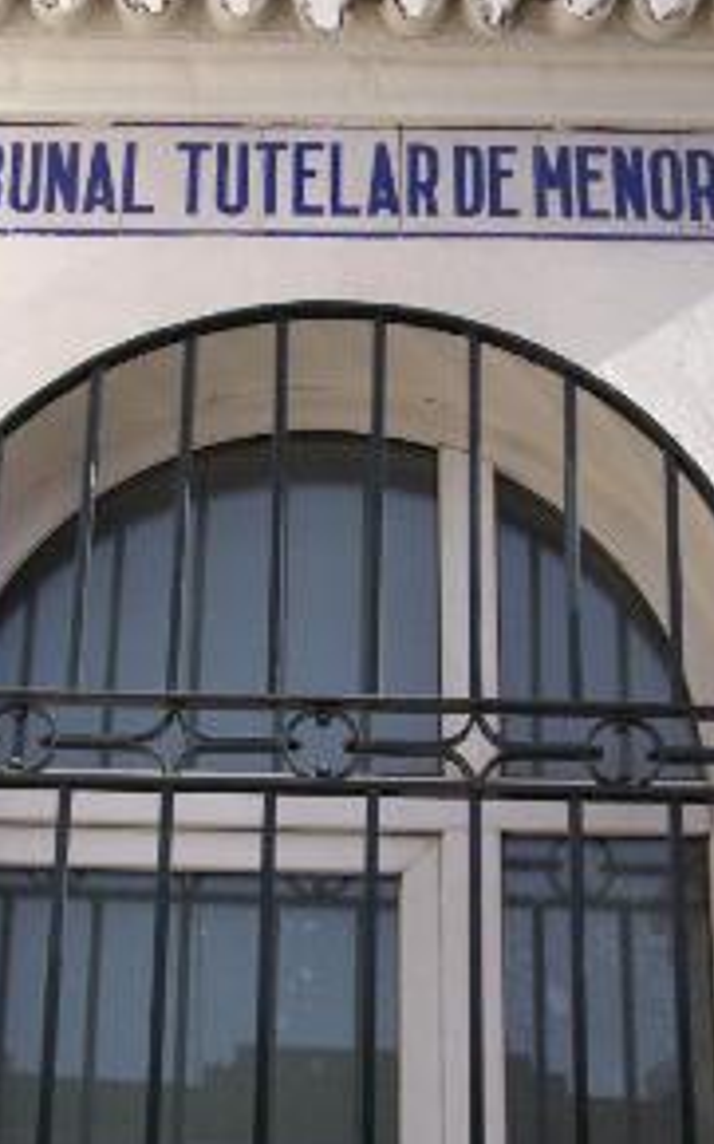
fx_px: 2493
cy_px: 594
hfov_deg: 16.3
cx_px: 325
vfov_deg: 25.8
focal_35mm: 80
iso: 80
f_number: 3.1
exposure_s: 1/800
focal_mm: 9.8
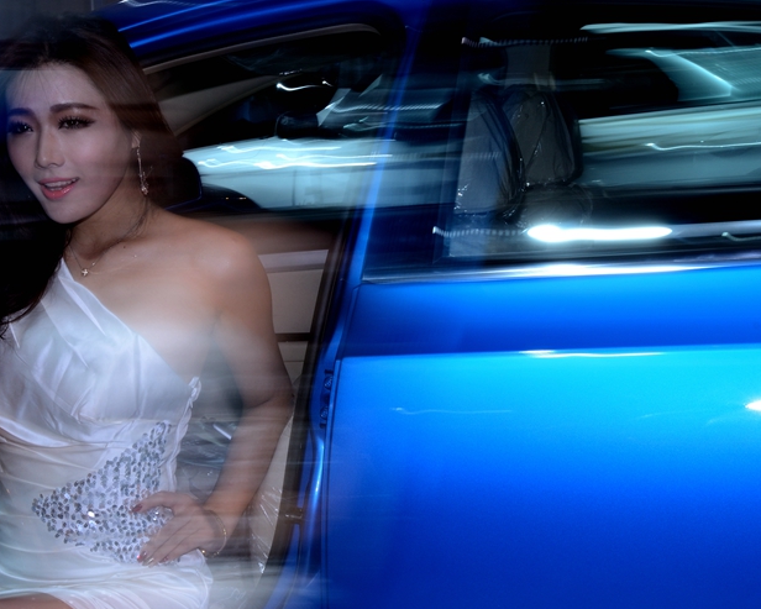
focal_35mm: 82
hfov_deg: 23.2
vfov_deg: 18.8
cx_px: 261
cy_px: 285
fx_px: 1842
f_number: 18
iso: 100
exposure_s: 1/3
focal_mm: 35
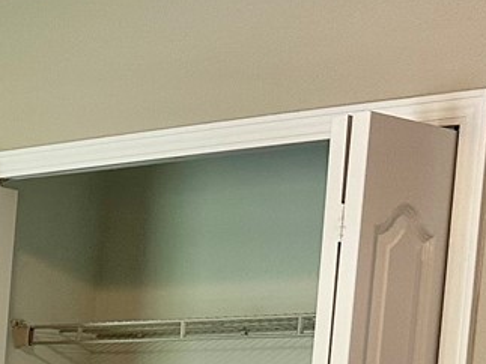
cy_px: 620
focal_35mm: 119
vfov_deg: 11.7
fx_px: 1670
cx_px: -217
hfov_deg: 15.4
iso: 200
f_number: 1.78
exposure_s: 1/120
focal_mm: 6.86
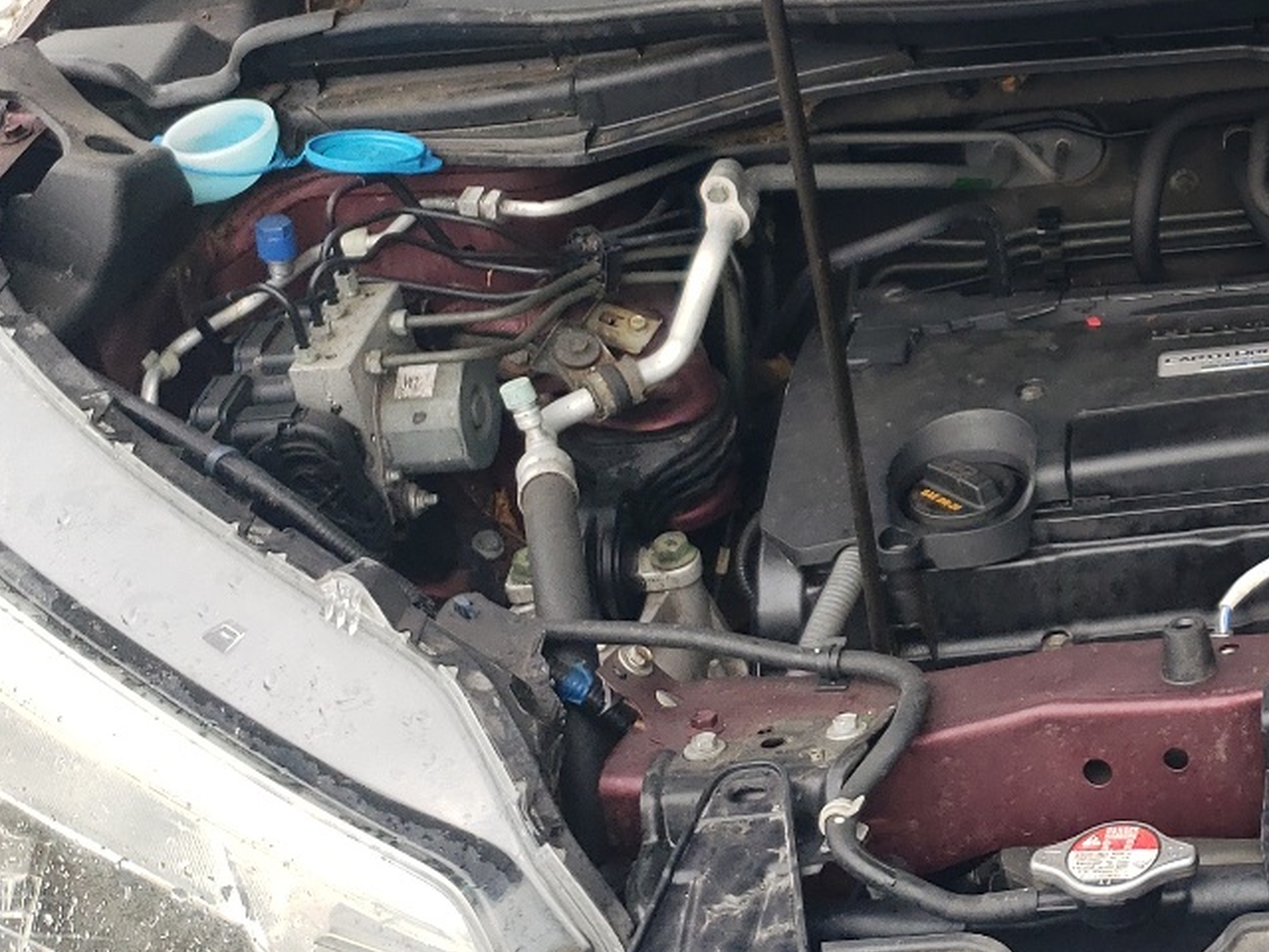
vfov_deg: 22.4
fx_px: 2383
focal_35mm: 65
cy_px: 266
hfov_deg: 26.9
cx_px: 1461
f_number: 1.5
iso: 50
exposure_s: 1/400
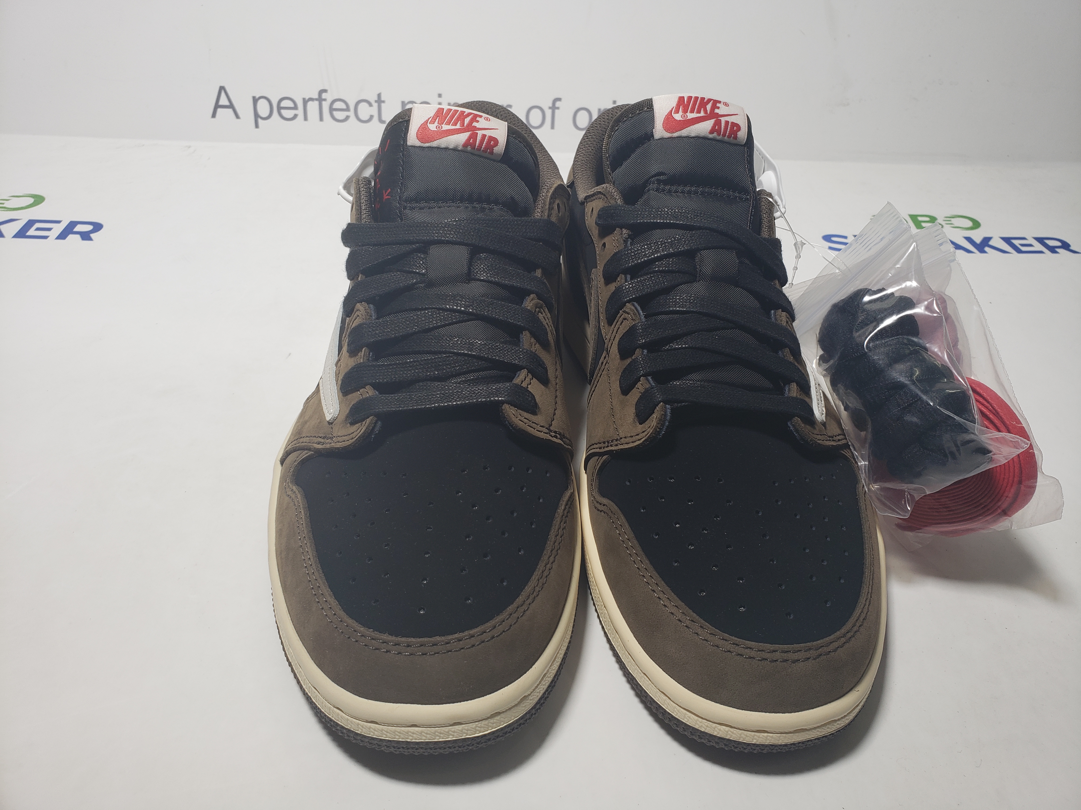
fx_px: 812
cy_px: 405
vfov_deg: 53.1
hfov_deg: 67.3
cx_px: 540
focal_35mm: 26
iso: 50
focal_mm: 4.3
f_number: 2.4
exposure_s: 1/154
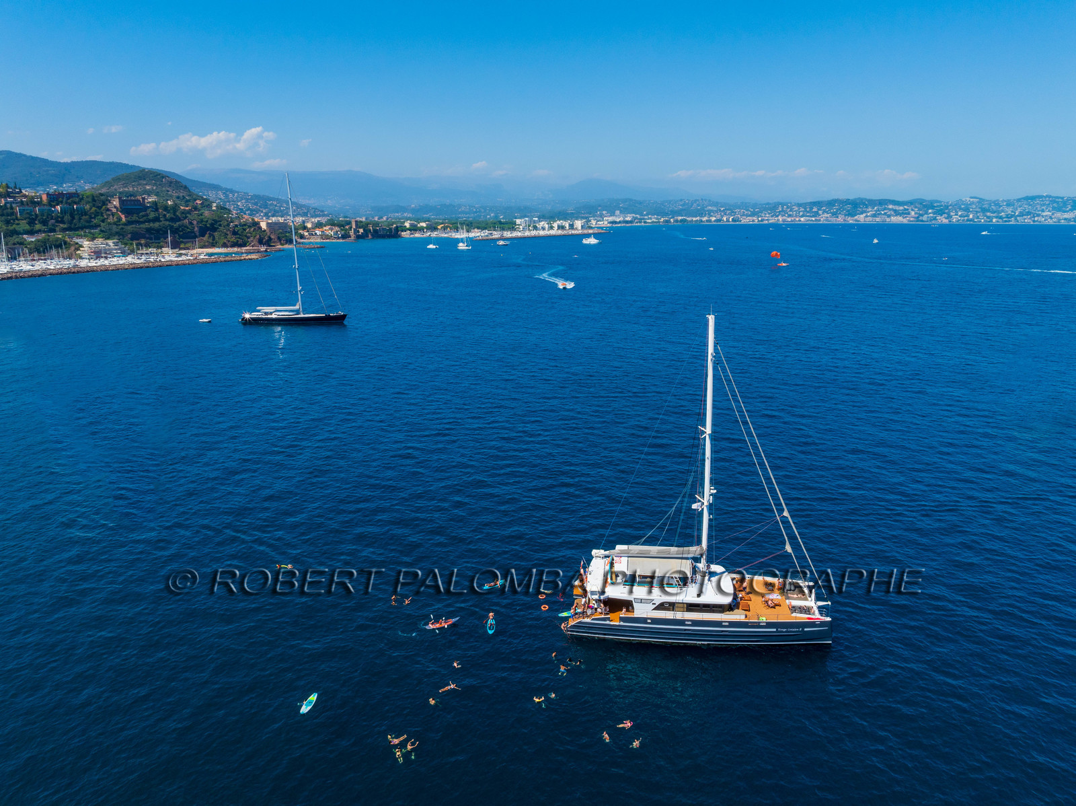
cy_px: 403
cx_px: 538
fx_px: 746
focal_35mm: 24
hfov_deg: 71.6
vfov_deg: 56.8
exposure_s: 1/200
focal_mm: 12.3
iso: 100
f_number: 11
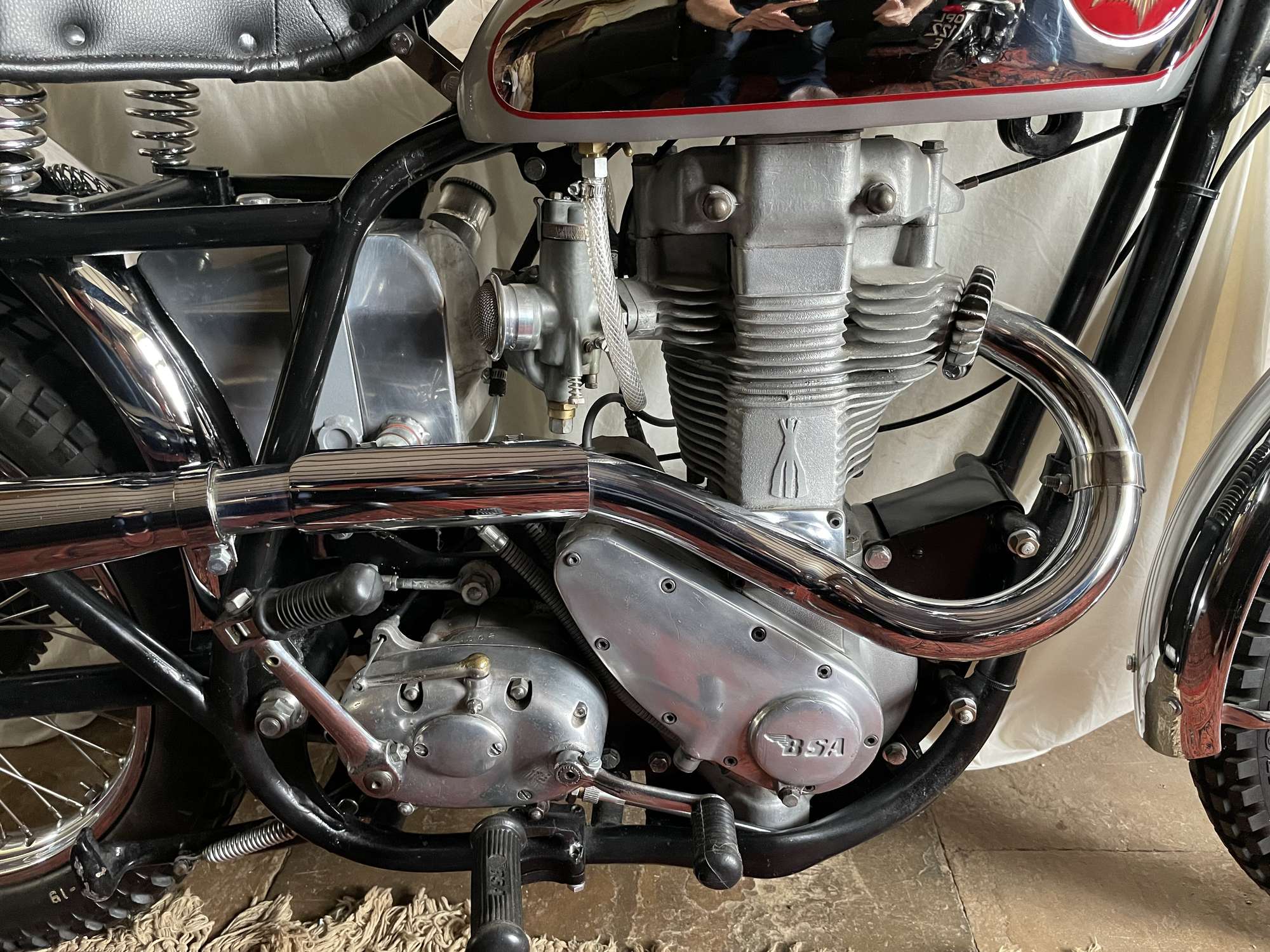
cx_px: 635
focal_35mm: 26
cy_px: 476
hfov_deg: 67.3
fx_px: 954
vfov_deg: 53.1
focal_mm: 4.2
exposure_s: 1/60
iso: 500
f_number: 1.6
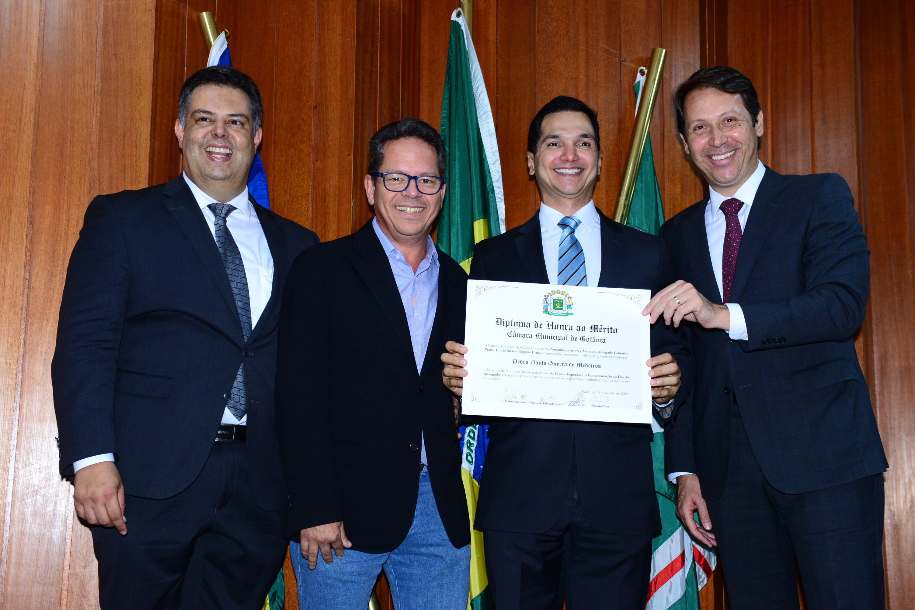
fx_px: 1220
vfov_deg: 28.1
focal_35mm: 48
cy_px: 305
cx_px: 458
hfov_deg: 41.1
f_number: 5.6
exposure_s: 1/125
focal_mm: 48
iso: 2000
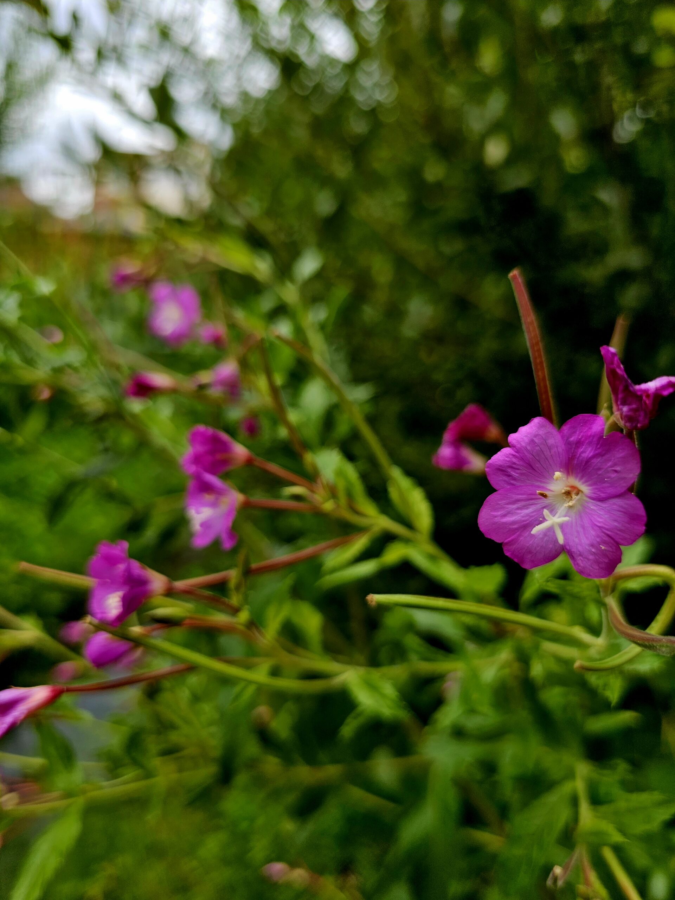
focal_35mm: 23
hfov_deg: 58.9
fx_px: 598
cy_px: 450
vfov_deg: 73.9
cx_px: 338
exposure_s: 1/196
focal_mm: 6.3
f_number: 1.7
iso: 10
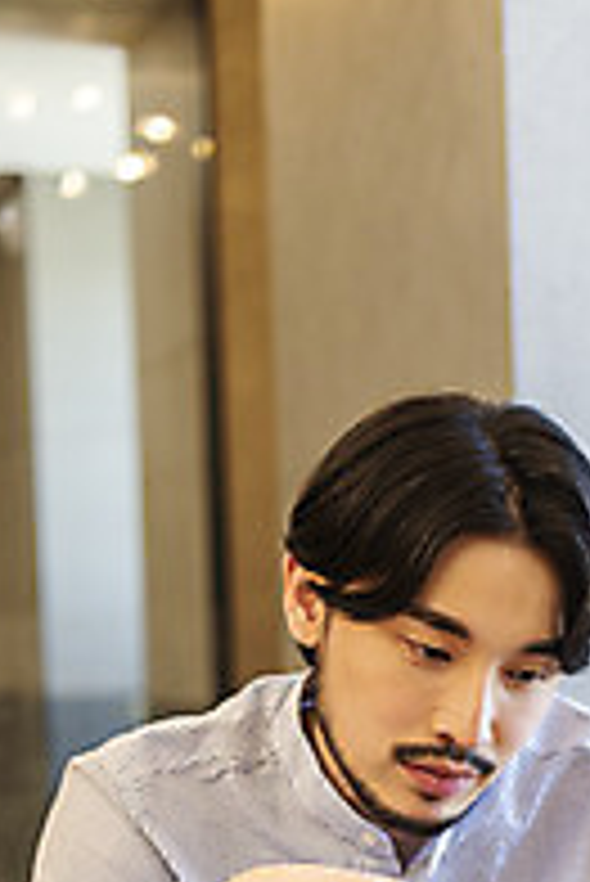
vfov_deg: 18.0
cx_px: 457
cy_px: 774
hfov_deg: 12.2
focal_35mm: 112
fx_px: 2748
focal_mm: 55
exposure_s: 1/125
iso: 640
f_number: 2.8
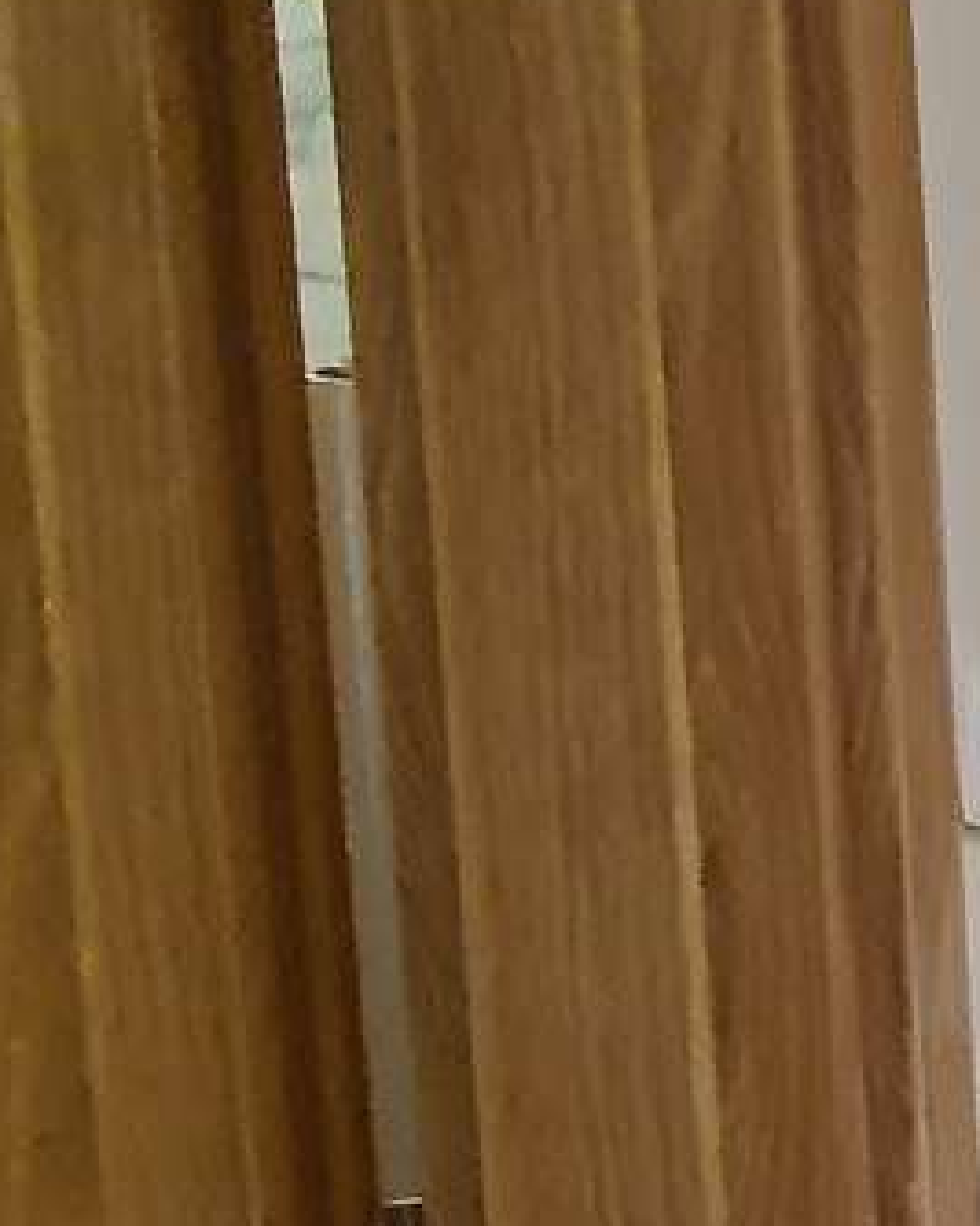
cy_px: 1132
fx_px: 2067
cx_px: 2734
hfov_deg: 12.6
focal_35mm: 57
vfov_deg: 31.3
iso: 320
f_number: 2.2
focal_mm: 1.8
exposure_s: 1/50
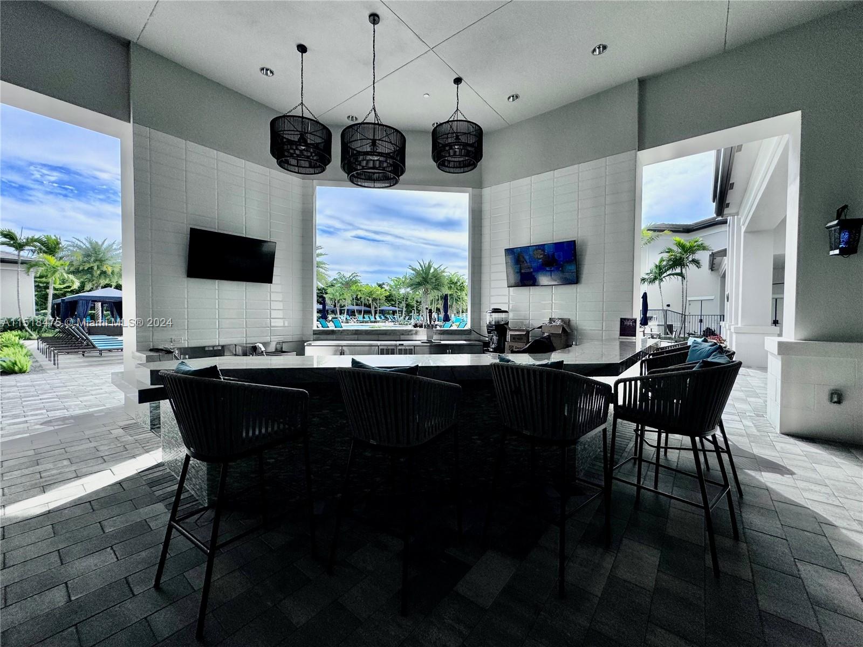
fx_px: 349
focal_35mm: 14
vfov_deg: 85.7
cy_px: 324
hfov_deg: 102.1
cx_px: 432
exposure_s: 1/2584
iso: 50
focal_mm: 2.22
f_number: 2.2
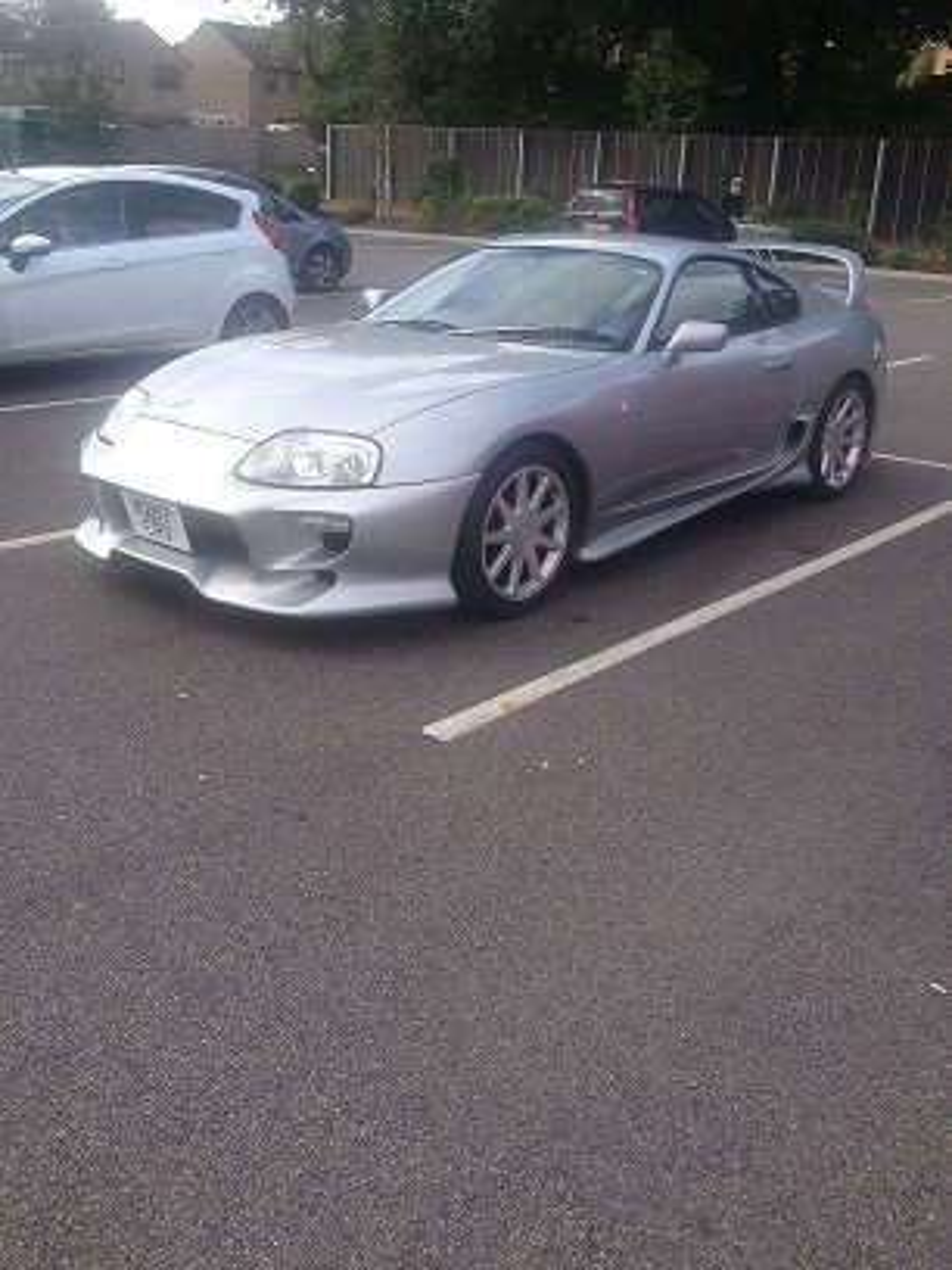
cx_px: 476
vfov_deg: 52.6
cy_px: 635
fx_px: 1283
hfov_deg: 40.7
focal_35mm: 35
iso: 50
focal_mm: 4.28
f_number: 2.4
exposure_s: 1/673
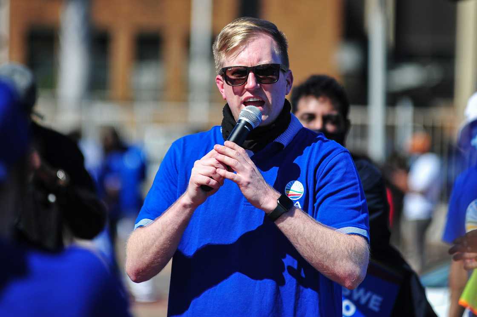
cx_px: 238
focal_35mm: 200
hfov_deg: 10.3
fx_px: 2648
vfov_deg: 6.9
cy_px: 158
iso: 320
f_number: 4
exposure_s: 1/3200
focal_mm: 200
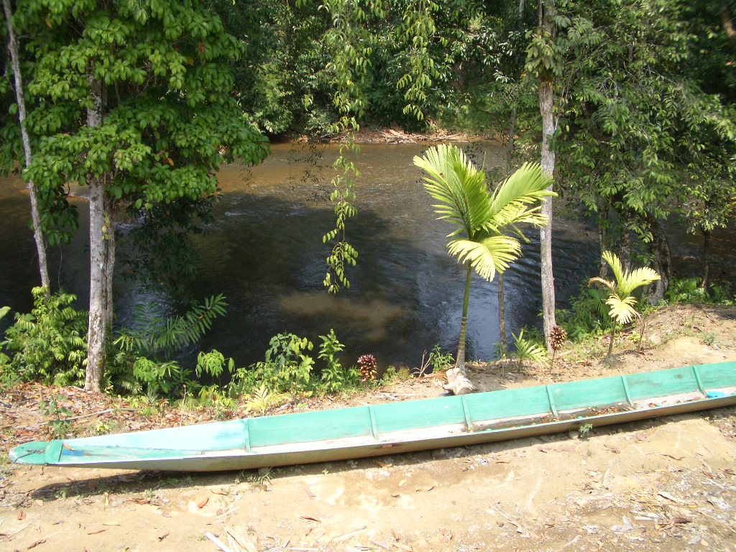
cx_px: 368
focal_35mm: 35
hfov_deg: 52.6
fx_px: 744
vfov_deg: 40.7
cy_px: 276
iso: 50
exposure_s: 1/200
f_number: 4.3
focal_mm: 5.8
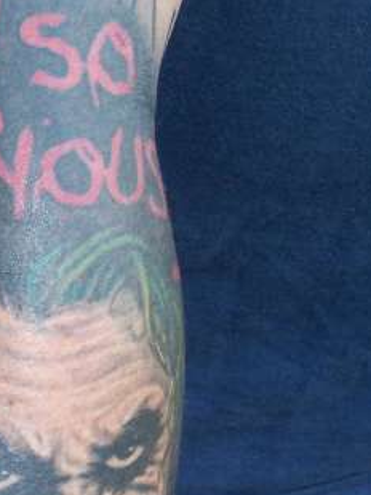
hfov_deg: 12.3
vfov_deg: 16.4
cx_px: 3
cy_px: 433
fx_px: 1699
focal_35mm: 119
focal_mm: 9.8
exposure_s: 1/80
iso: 200
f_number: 4
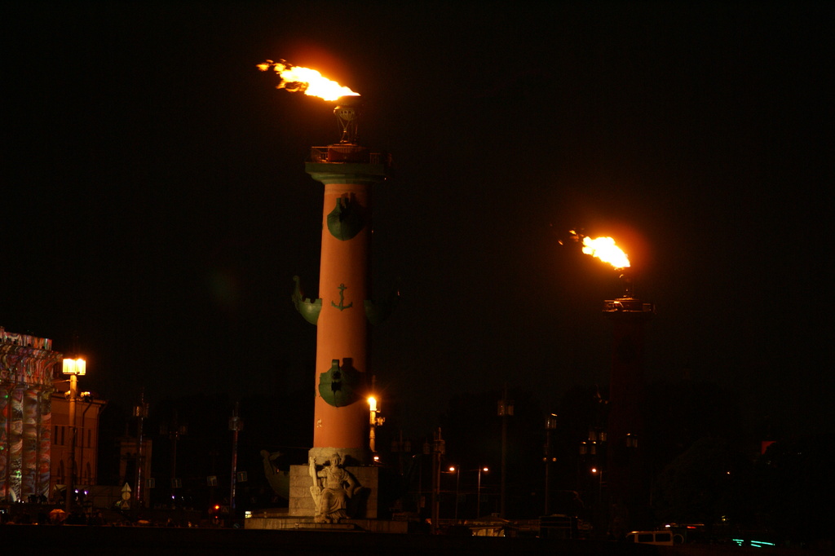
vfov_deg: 6.8
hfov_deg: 10.2
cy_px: 278
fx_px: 4695
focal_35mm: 202
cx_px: 418
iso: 400
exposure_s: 1/13
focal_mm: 135
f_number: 4.5
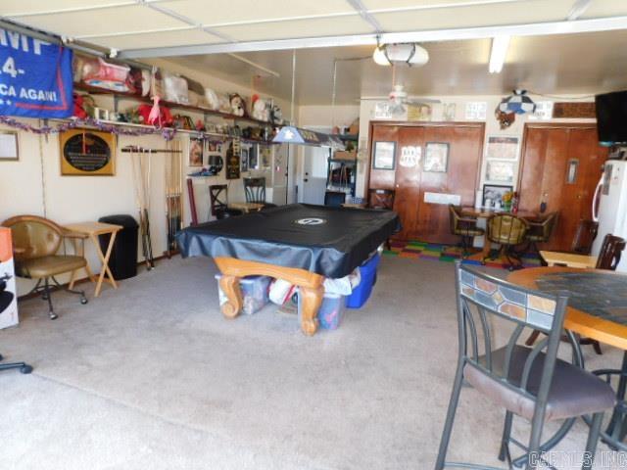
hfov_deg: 73.9
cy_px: 235
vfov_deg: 58.9
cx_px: 314
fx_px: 417
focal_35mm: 23
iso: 125
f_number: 3
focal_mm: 4
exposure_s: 1/40
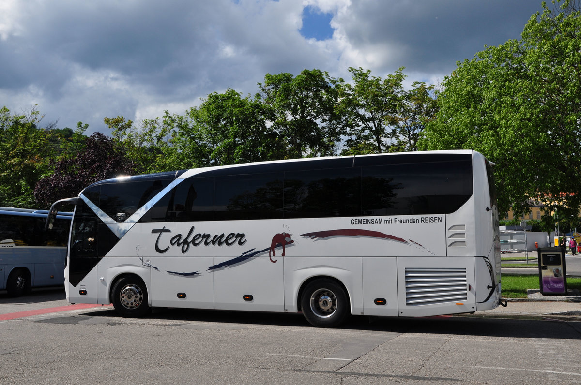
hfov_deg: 53.2
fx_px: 580
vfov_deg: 36.8
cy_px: 192
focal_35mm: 36
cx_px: 290
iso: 200
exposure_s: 1/400
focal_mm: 24
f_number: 10
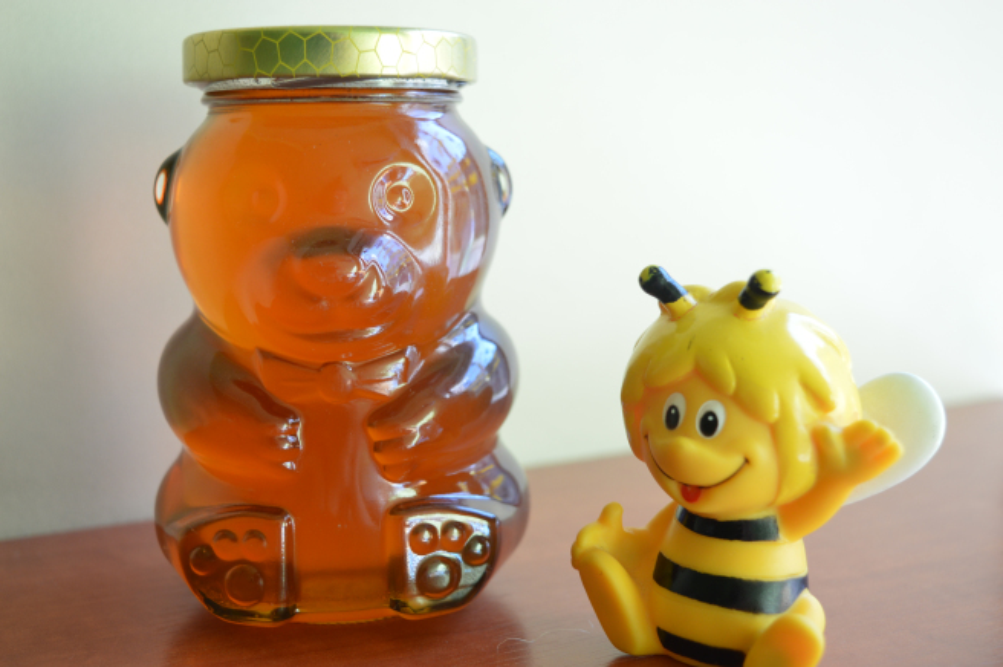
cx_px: 502
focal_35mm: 46
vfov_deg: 28.9
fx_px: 1294
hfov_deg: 42.4
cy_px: 334
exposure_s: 1/50
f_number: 4.2
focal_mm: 31
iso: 280
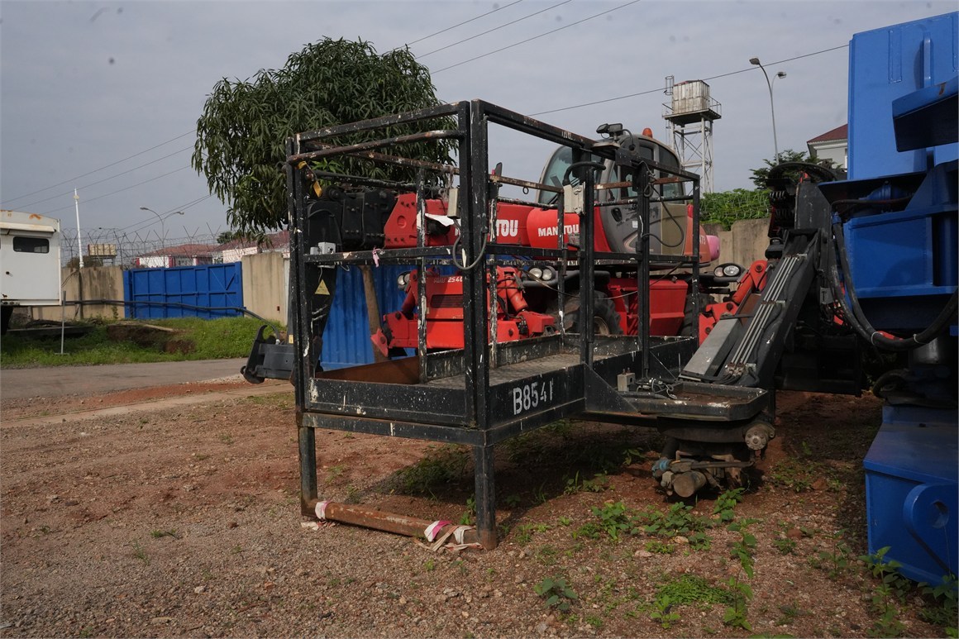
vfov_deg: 46.4
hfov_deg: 65.5
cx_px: 480
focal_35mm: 28
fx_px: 746
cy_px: 320
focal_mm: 28
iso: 4000
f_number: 11
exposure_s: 1/4000
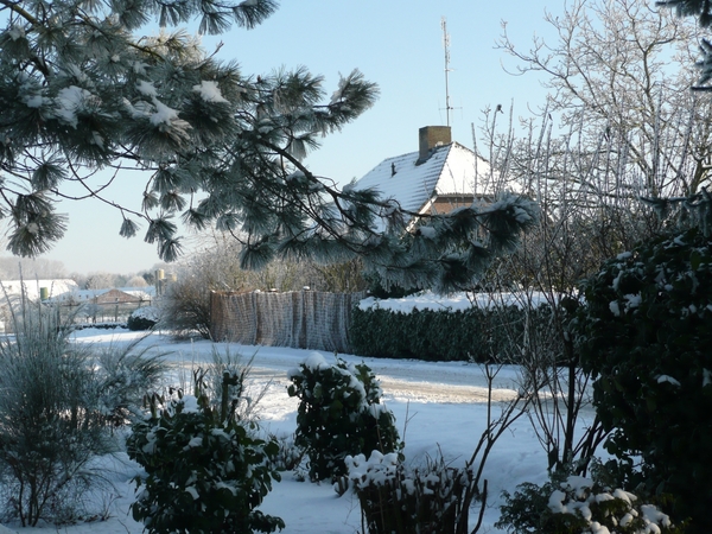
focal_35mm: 62
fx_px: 1275
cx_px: 356
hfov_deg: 31.2
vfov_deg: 23.7
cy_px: 267
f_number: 4.5
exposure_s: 1/320
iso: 100
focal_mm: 10.2
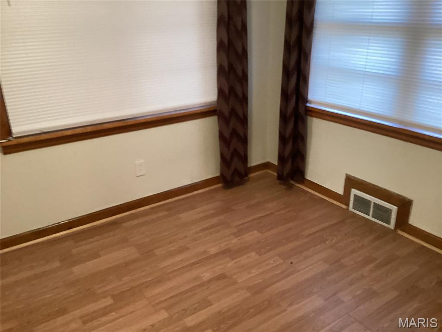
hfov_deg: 58.4
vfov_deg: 45.4
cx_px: 221
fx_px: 396
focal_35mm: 31
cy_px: 166
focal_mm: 3.3
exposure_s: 1/60
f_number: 2.4
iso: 400
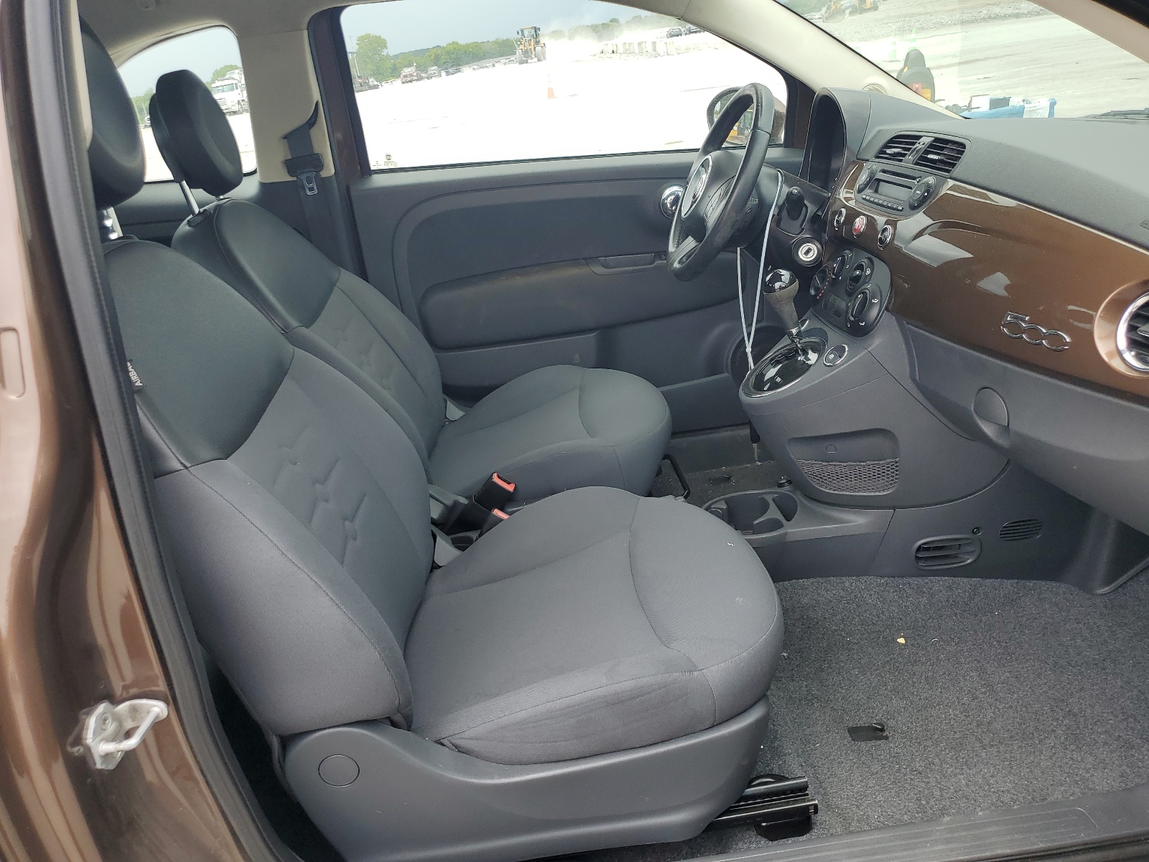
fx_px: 863
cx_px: 574
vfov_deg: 53.1
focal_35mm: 26
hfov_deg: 67.3
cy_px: 431
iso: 50
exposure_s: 1/556
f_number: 1.5
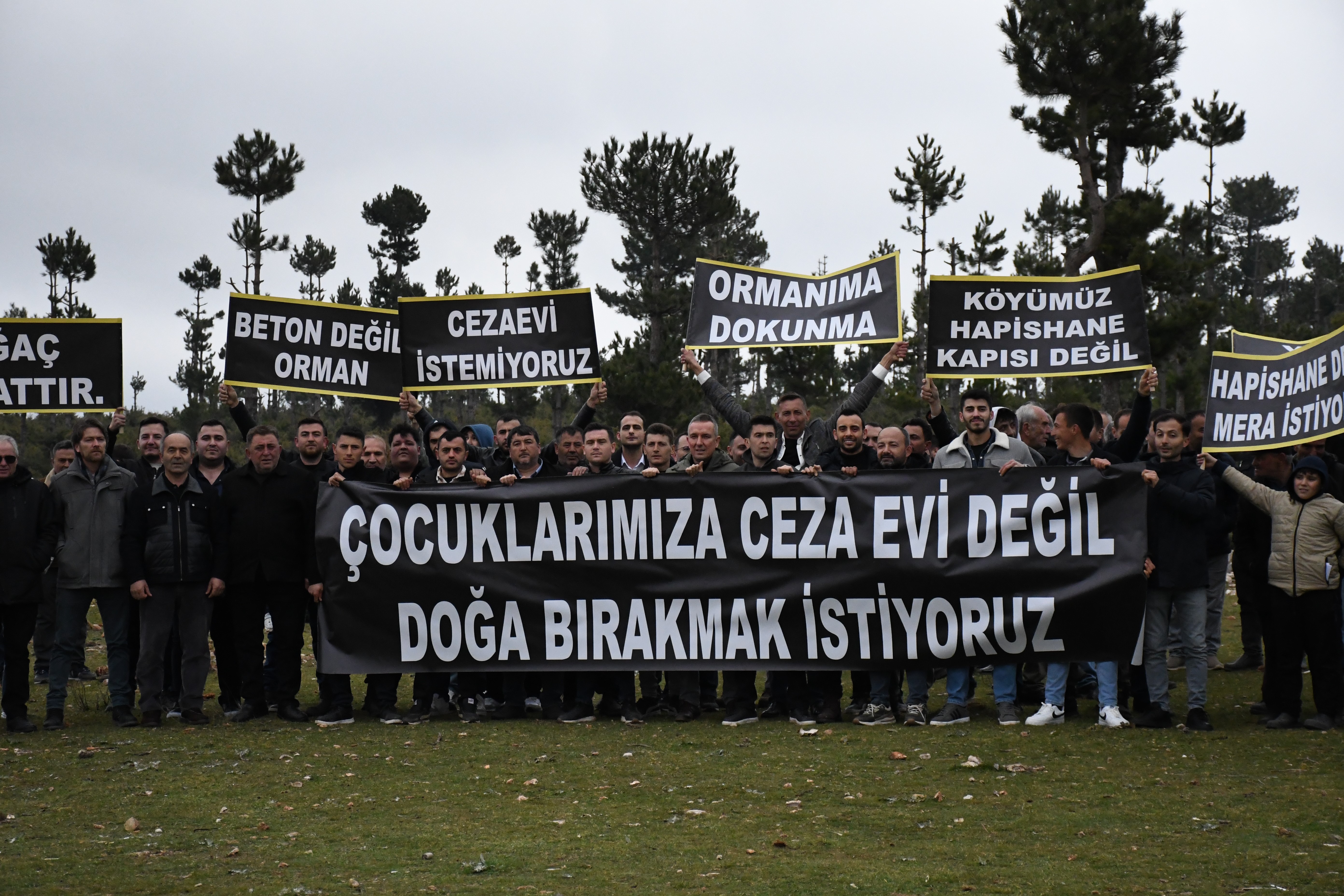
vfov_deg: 14.7
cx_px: 672
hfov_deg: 21.9
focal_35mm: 93
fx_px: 3472
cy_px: 448
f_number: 5.6
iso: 4000
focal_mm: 62
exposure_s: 1/8000
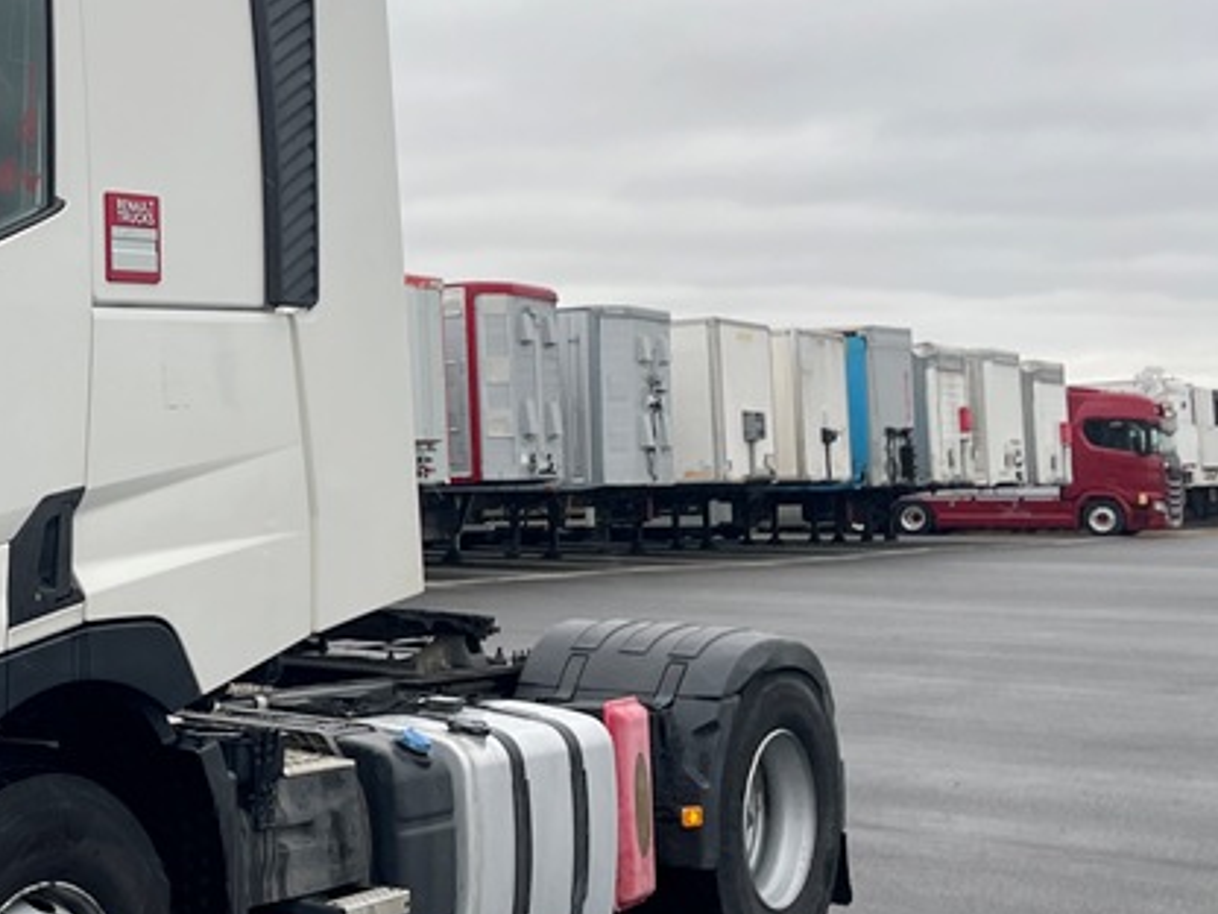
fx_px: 2252
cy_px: 390
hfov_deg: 27.1
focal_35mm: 64
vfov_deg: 22.9
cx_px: -205
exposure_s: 1/264
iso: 32
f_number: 1.6
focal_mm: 4.2
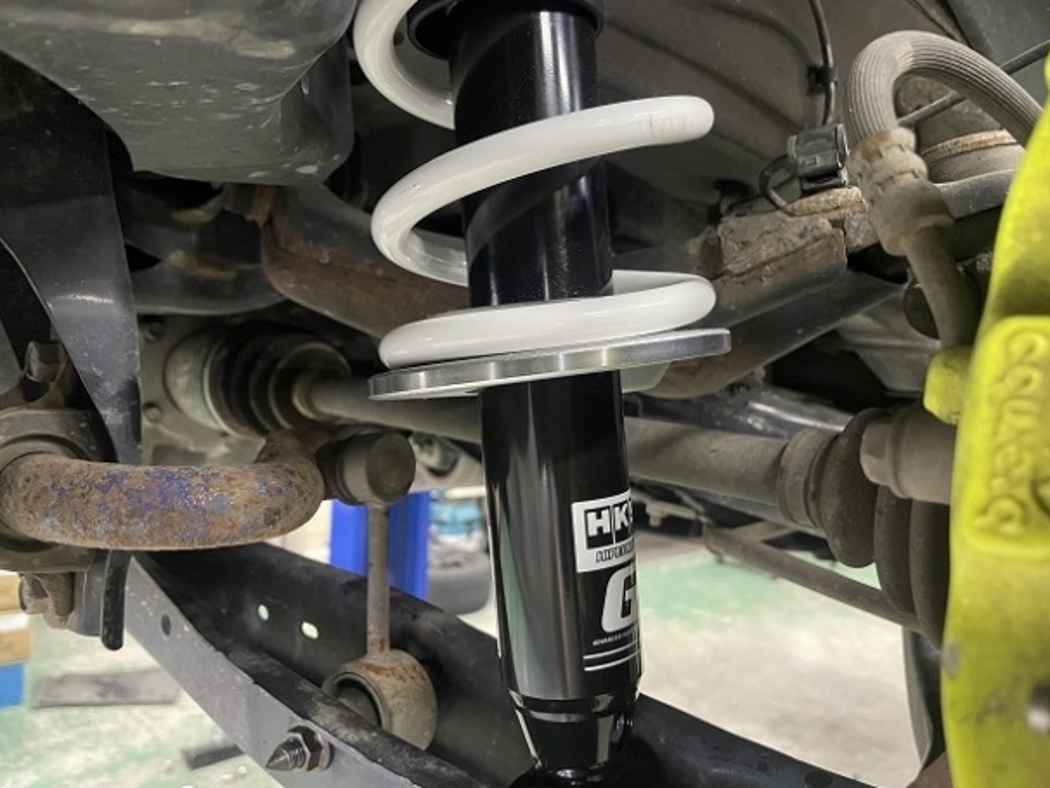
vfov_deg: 51.4
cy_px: 384
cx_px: 523
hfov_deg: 65.3
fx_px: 819
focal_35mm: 27
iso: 500
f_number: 1.6
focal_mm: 4.2
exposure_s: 1/33
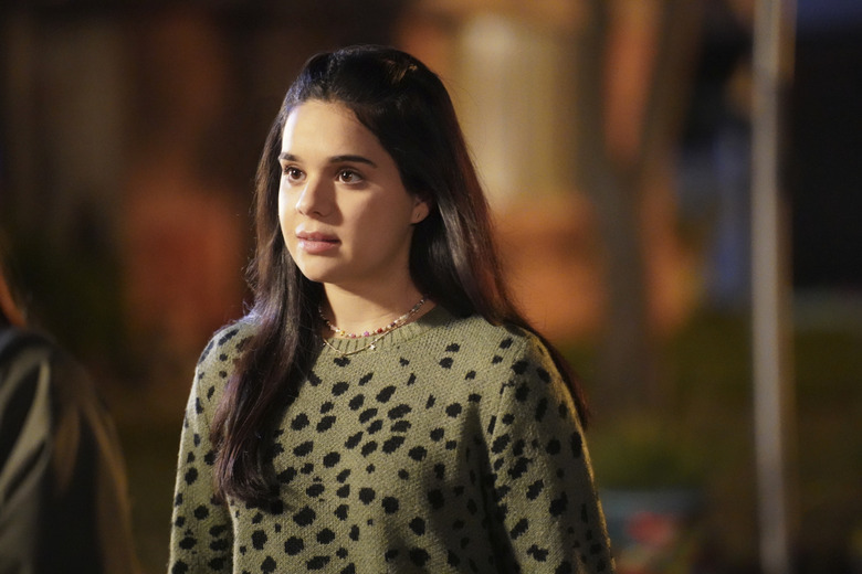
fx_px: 4310
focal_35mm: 180
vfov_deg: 7.6
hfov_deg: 11.4
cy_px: 287
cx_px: 431
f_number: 2.8
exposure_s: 1/200
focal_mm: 180
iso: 20000
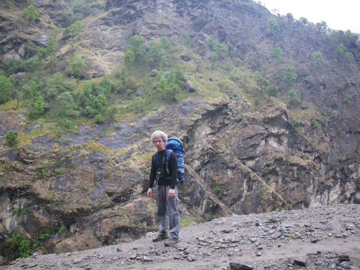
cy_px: 135
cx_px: 180
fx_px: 291
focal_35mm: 28
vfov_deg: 49.8
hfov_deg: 63.4
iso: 500
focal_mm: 5
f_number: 3.5
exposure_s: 1/50
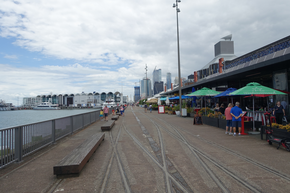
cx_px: 145
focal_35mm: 24
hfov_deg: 73.7
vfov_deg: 53.1
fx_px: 193
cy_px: 96
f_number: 4
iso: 125
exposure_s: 1/160
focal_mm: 8.8
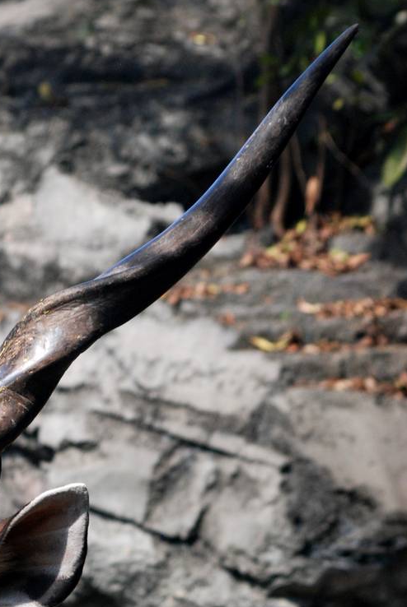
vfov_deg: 5.3
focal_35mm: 390
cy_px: 571
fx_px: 6595
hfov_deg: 3.5
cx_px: -31
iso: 400
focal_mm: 120
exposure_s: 1/400
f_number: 5
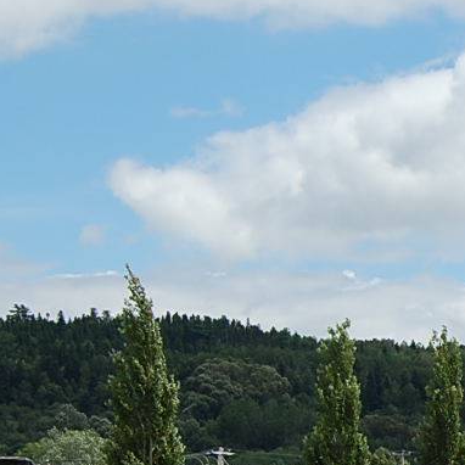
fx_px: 2670
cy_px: 469
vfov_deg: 9.9
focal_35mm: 176
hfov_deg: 9.6
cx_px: 756
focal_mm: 35
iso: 200
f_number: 10
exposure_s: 1/400
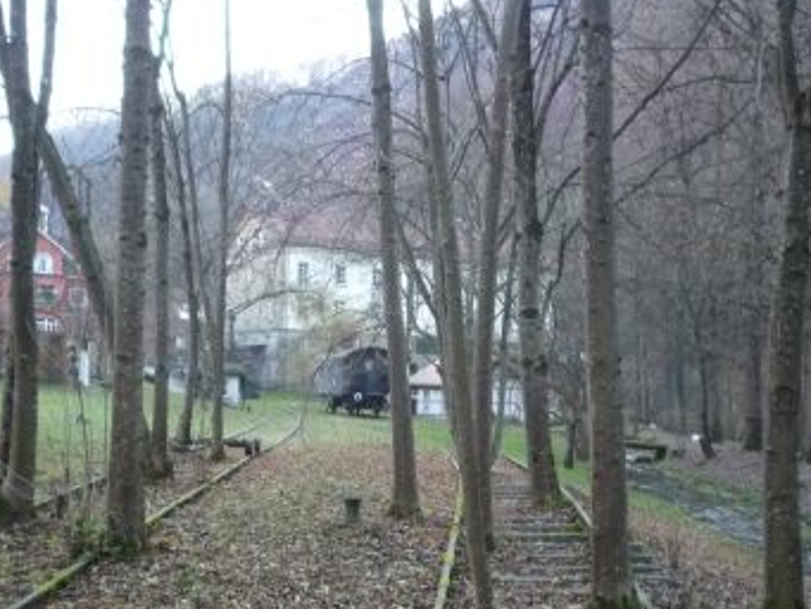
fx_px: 1055
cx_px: 352
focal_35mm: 45
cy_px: 402
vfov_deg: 32.0
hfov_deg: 42.0
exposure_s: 1/200
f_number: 3.3
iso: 400
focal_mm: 5.2
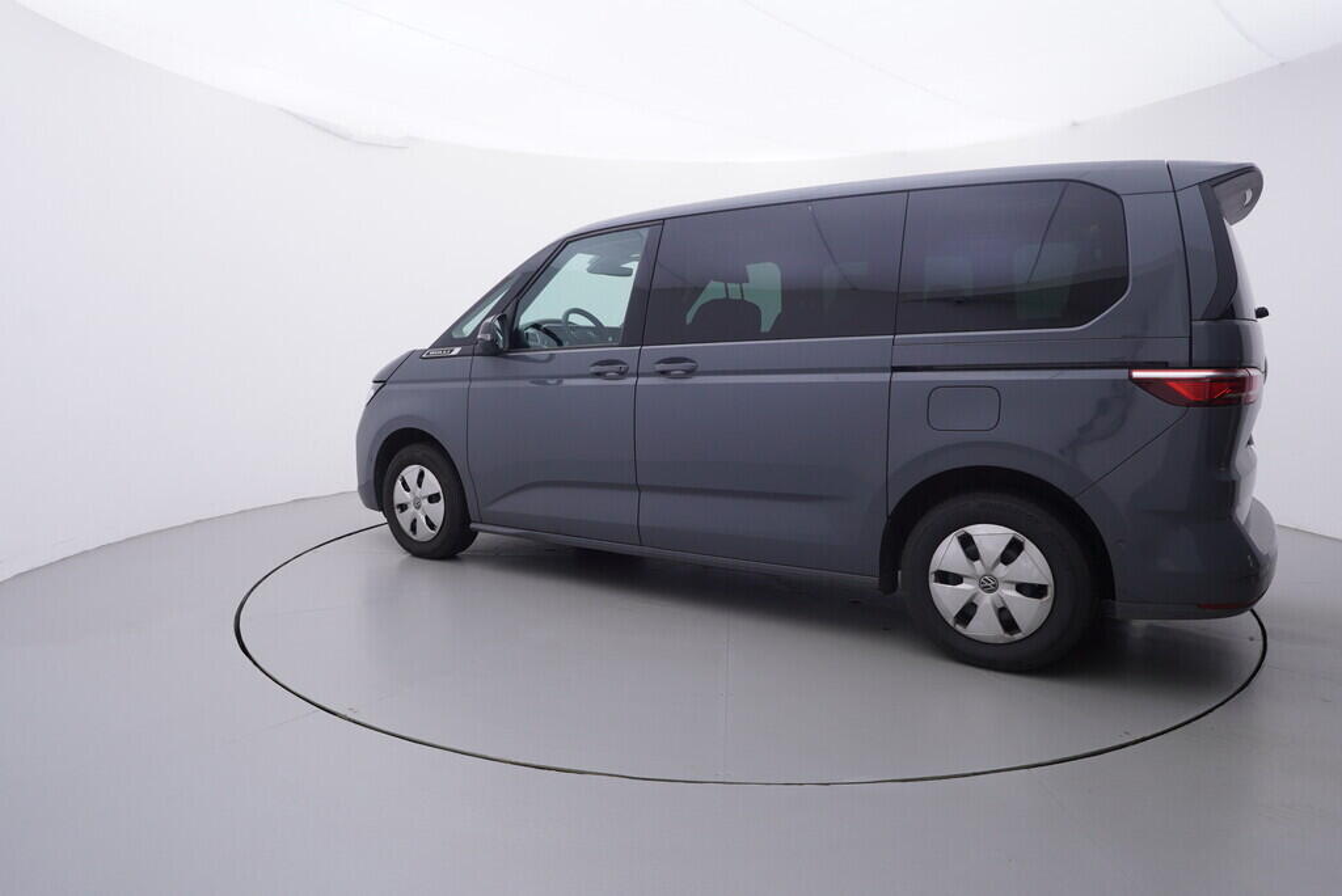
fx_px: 839
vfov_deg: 56.2
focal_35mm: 22
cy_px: 448
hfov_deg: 77.3
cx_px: 671
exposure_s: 1/80
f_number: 5
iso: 200
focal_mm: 15
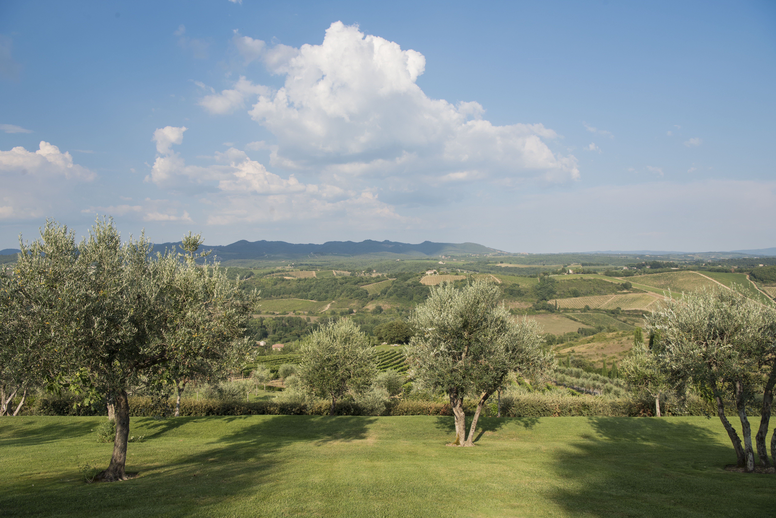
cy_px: 259
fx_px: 517
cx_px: 388
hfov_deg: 73.7
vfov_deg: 53.2
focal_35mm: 24
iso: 200
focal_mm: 24
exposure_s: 1/320
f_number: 10
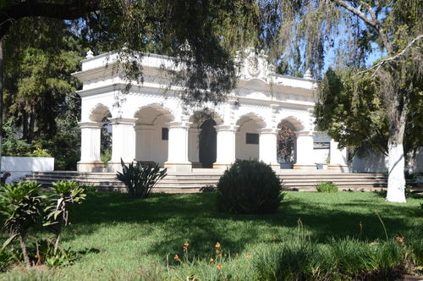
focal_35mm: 45
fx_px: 528
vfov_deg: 29.8
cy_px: 140
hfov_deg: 43.7
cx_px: 212
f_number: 8
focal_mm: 30
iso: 200
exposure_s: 1/320
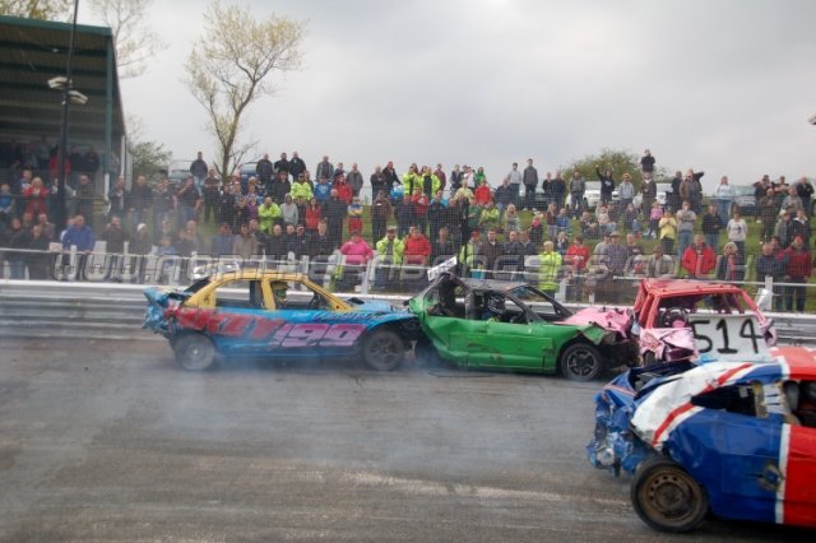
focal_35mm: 46
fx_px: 1053
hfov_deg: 42.3
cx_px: 408
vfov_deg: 28.9
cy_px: 272
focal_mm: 31
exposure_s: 1/1000
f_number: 4.5
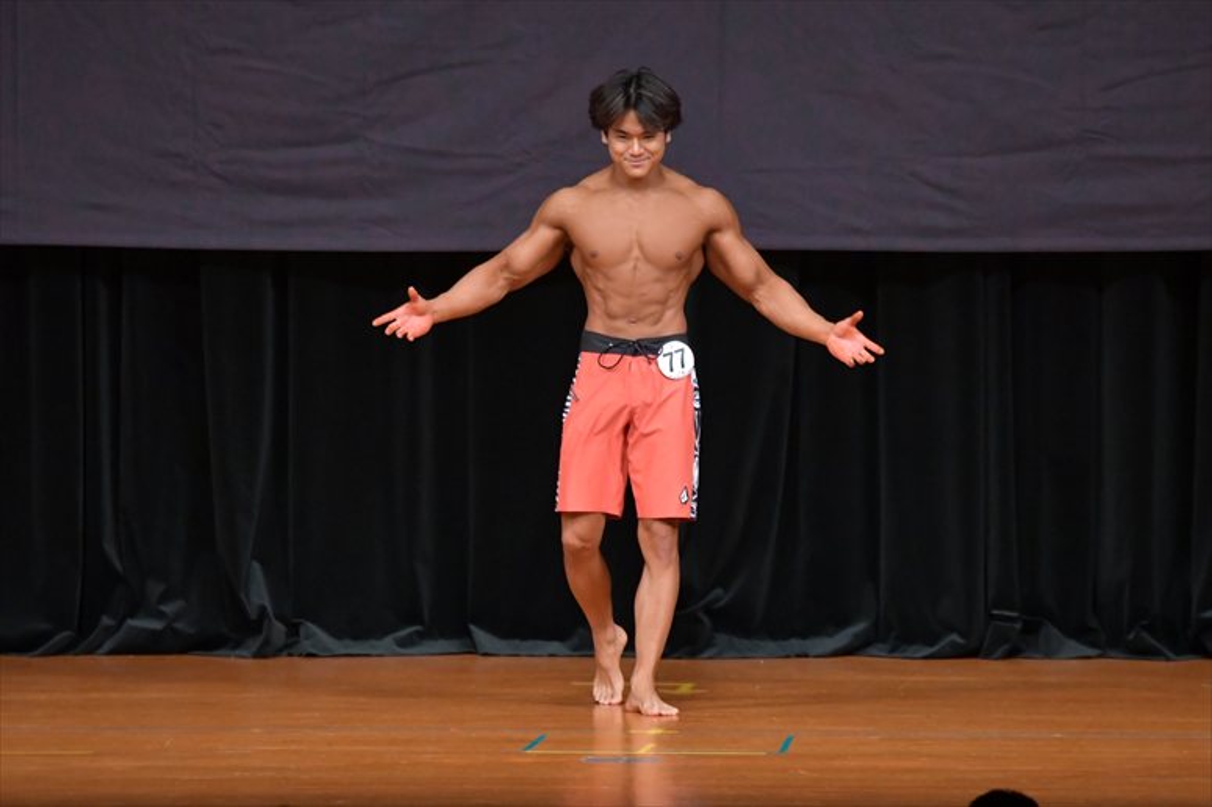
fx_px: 10095
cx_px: 606
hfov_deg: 6.9
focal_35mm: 300
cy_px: 404
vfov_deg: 4.6
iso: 5000
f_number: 5.6
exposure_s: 1/400
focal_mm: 200
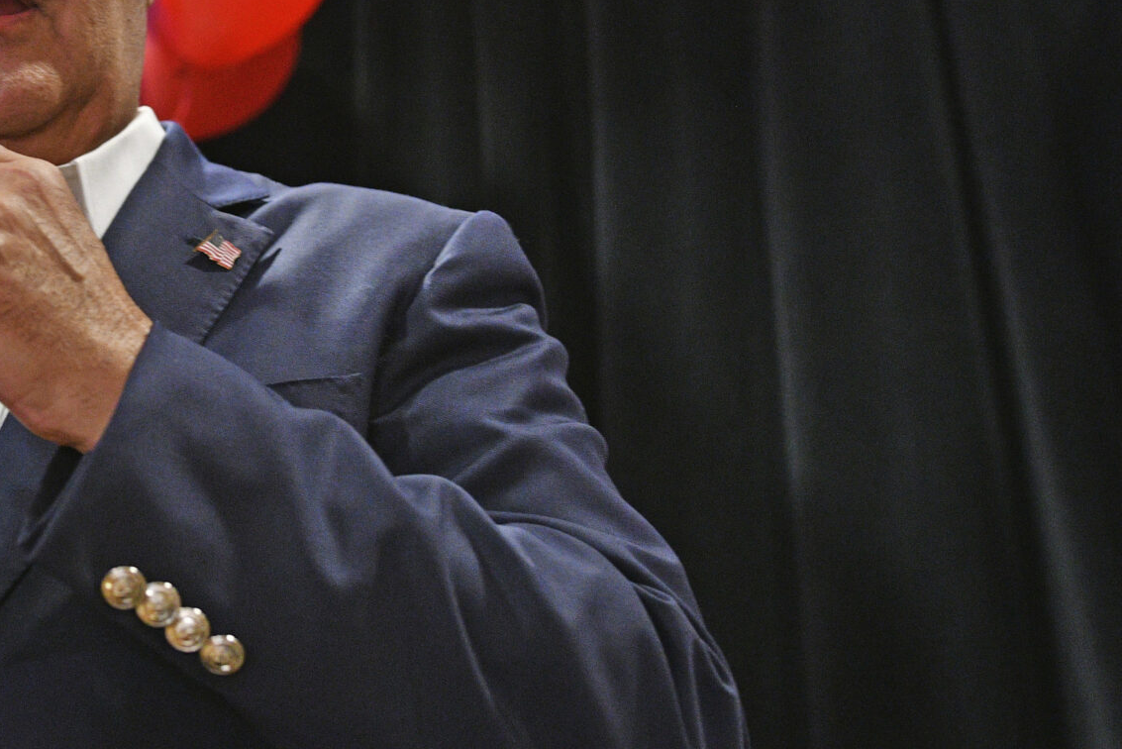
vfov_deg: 22.2
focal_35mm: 61
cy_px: 231
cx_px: 148
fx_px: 1902
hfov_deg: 31.6
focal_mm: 18
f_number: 2
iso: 1250
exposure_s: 1/125
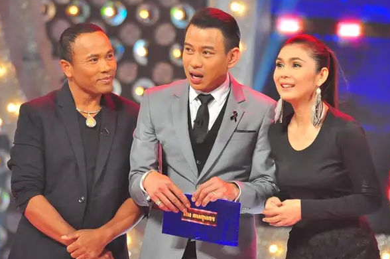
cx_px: 200
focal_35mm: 398
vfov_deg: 3.4
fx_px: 4305
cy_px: 151
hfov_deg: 5.2
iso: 2000
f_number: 3.5
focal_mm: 200
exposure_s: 1/500
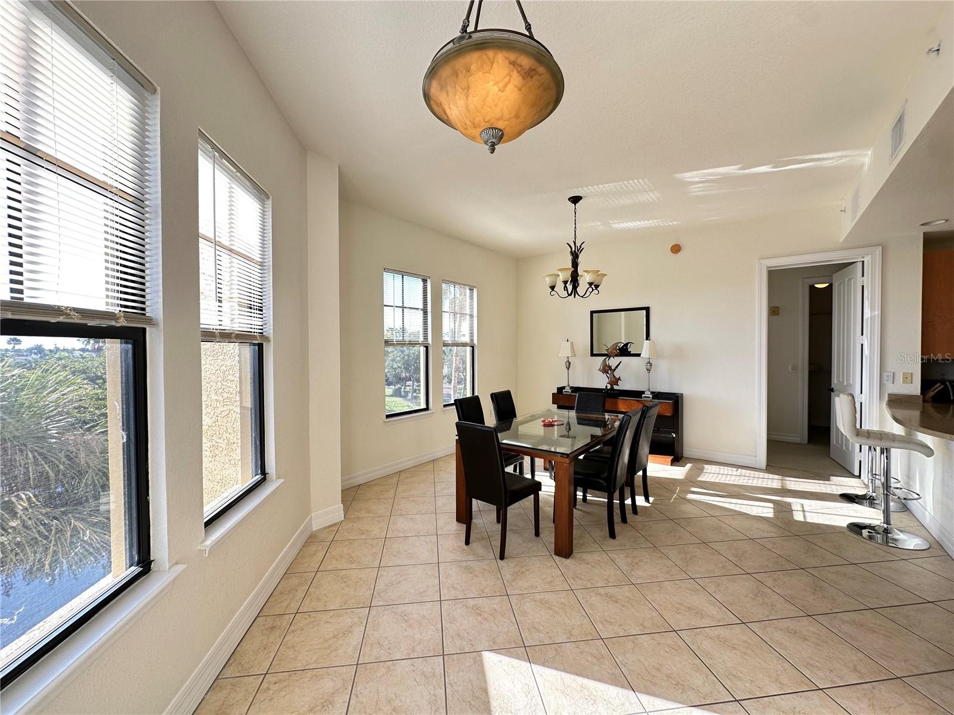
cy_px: 358
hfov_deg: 102.1
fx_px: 386
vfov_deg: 85.7
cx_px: 477
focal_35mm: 14
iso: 50
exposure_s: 1/99
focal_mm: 2.22
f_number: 2.2
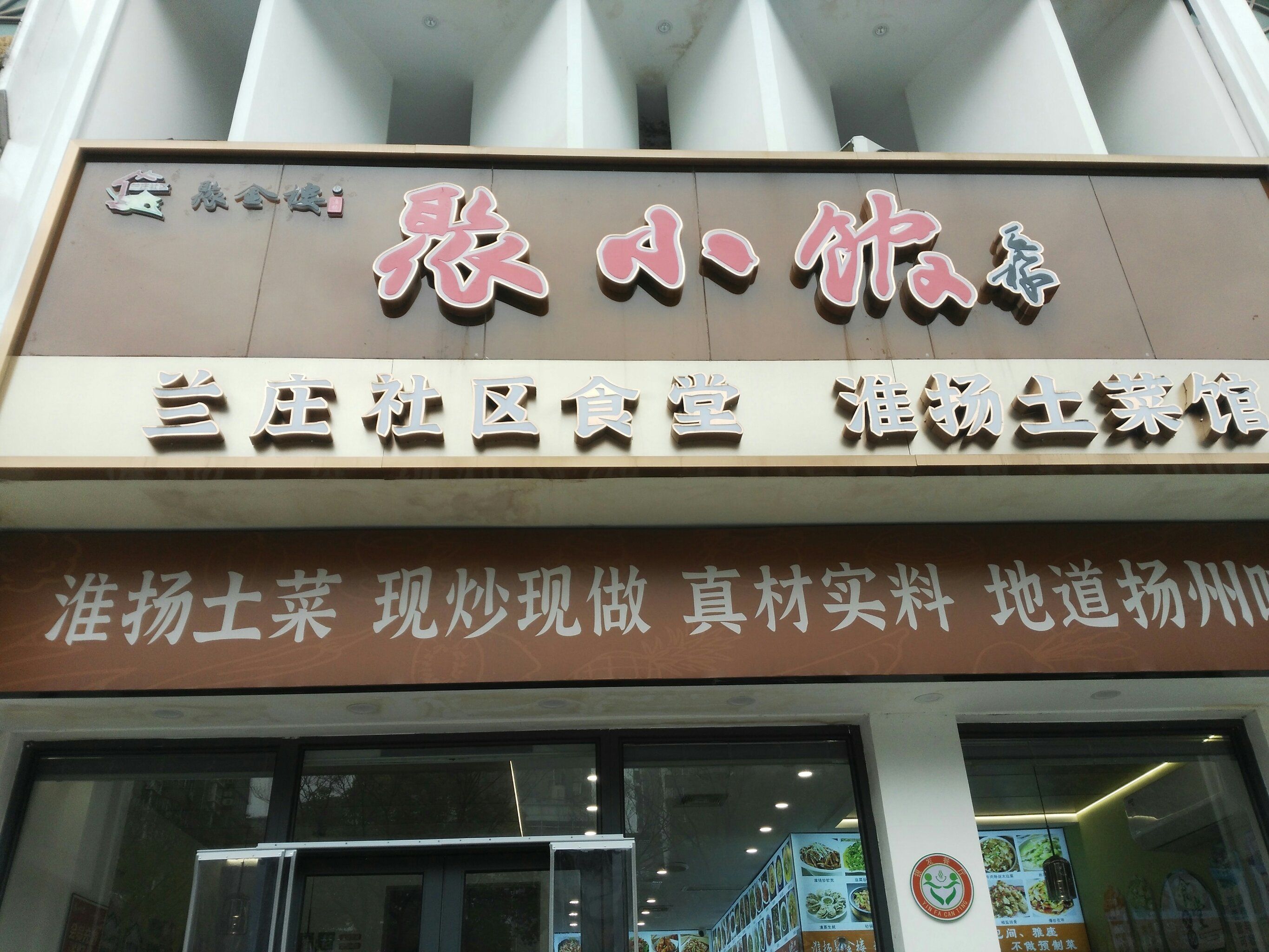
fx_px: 1026
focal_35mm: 28
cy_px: 476
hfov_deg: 63.4
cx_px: 634
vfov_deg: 49.7
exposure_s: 1/278
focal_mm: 2.96
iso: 64
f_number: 2
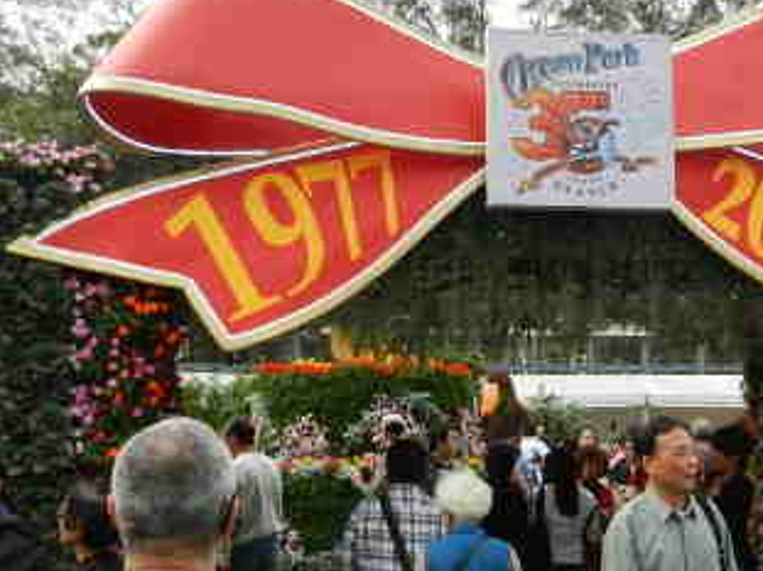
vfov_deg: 21.5
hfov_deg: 28.3
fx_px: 1498
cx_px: 547
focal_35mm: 68
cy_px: 377
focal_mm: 5.9
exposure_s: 1/500
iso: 160
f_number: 3.8
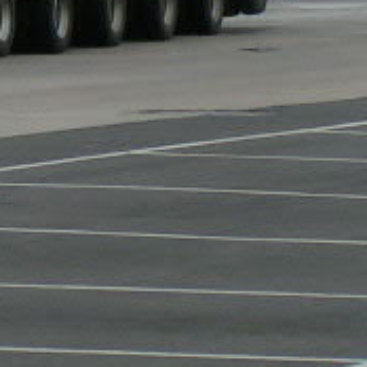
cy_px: -122
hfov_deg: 4.0
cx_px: -342
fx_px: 5254
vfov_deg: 4.0
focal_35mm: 438
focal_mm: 16.6
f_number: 5.6
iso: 50
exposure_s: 1/250
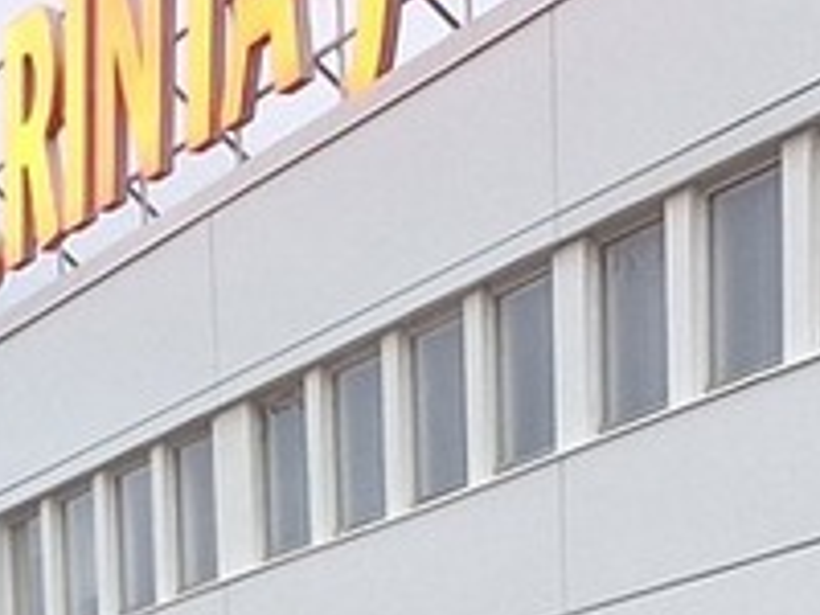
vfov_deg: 7.5
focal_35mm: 166
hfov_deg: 11.8
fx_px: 3932
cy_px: 2042
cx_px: 730
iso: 200
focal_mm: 5.54
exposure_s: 1/50
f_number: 1.8
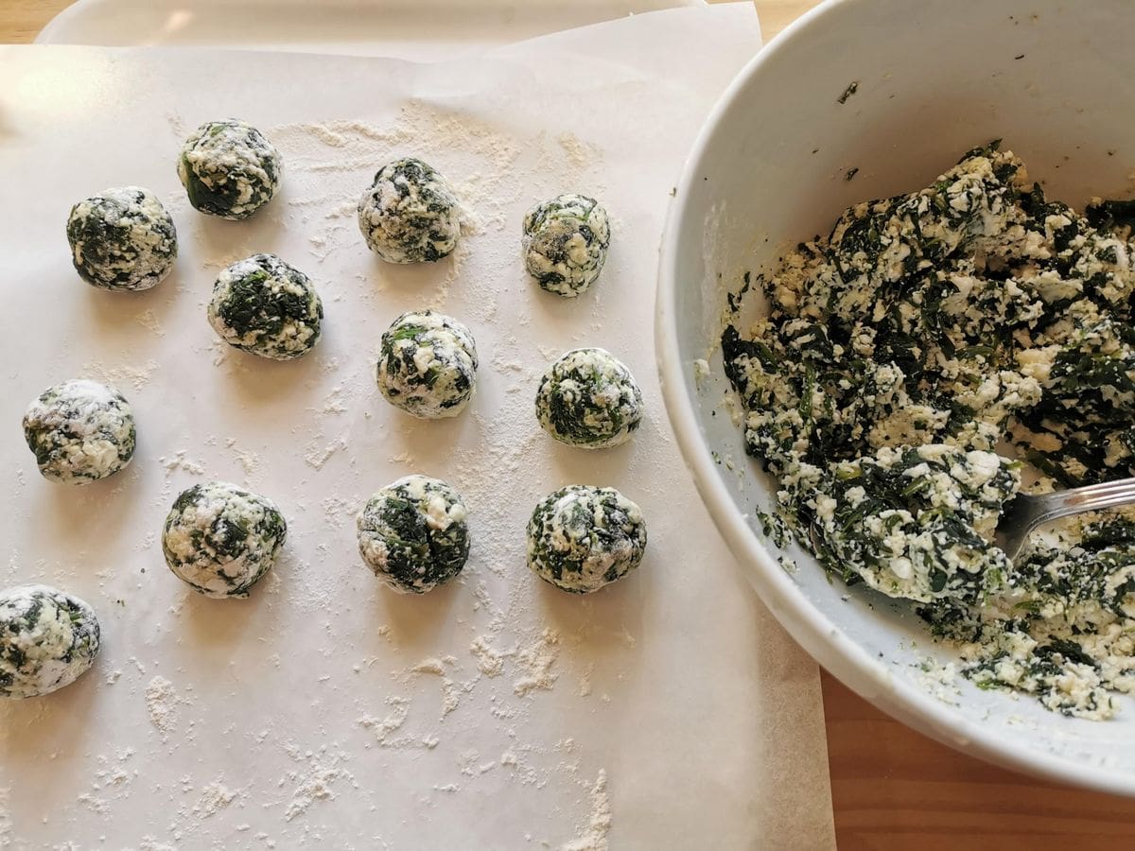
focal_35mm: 27
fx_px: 885
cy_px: 426
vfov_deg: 51.4
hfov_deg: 65.3
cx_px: 568
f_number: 1.6
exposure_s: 1/100
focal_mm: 5.56
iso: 80
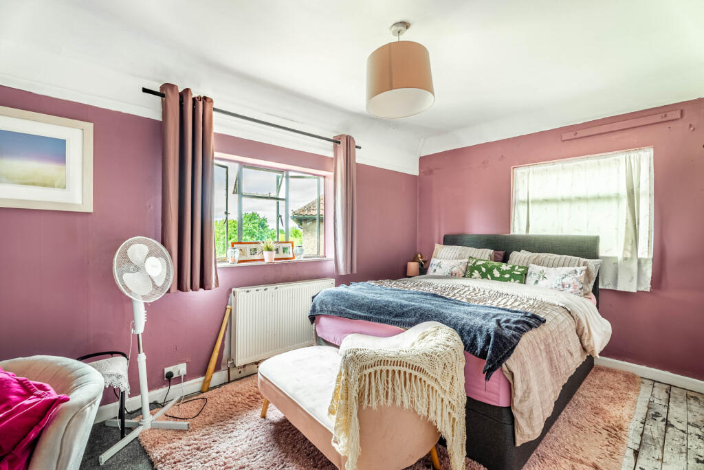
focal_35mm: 16
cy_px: 235
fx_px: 313
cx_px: 352
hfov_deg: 96.7
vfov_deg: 73.8
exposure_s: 1/30
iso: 200
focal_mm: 16
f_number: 8
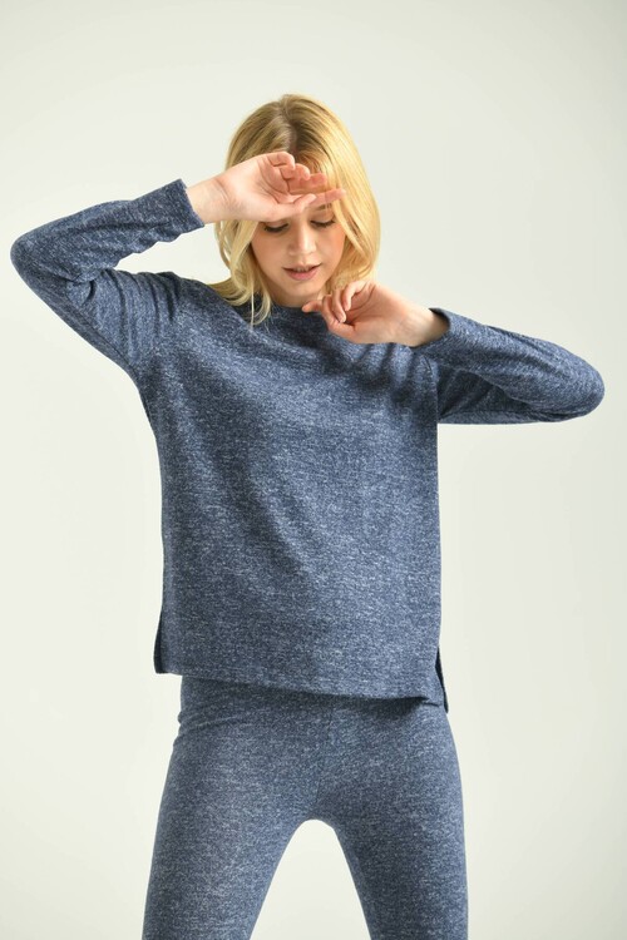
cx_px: 314
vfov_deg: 12.5
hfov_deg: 8.3
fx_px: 4310
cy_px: 470
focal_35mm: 165
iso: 125
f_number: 5.6
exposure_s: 1/160
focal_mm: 165
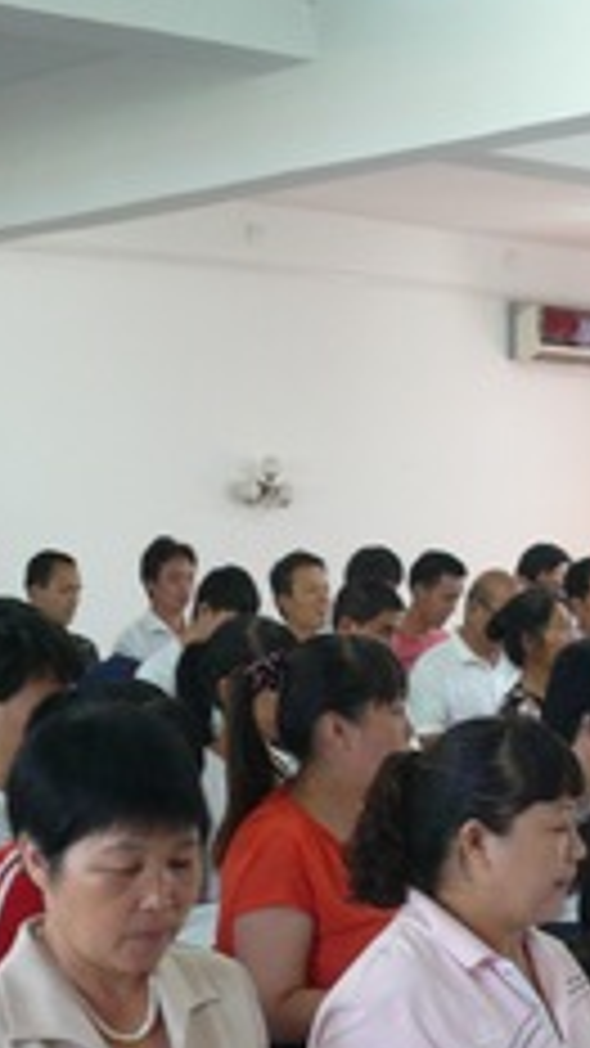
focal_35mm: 82
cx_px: 518
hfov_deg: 14.6
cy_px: 803
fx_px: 2281
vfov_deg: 25.6
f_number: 2.8
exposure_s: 1/30
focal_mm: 7.4
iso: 250
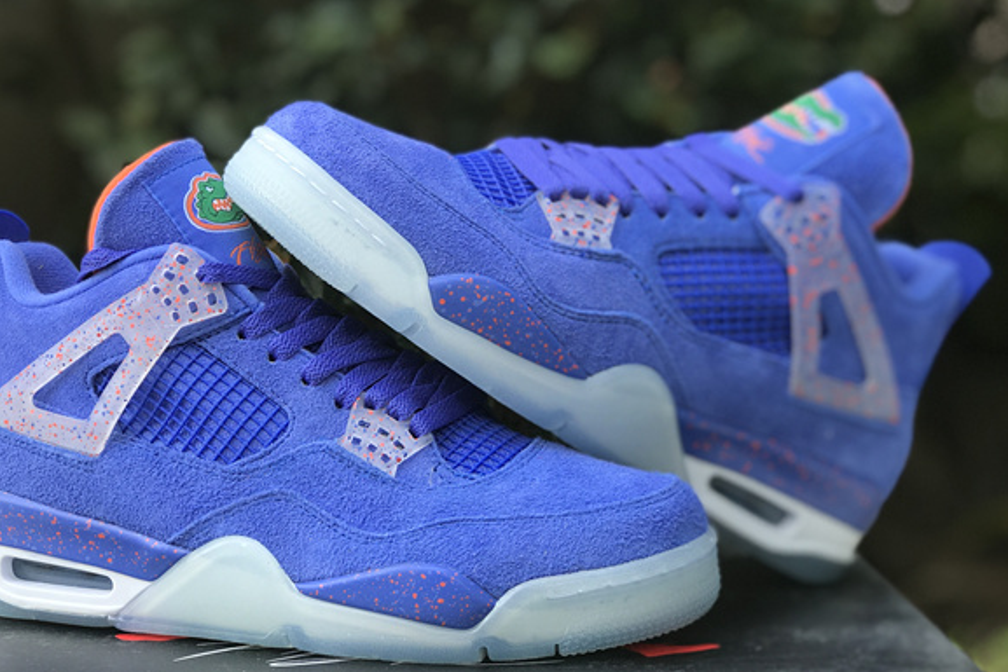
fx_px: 2128
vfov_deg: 17.9
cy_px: 247
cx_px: 435
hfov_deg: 26.6
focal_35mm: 76
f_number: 2.8
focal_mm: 6.6
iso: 20
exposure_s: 1/100
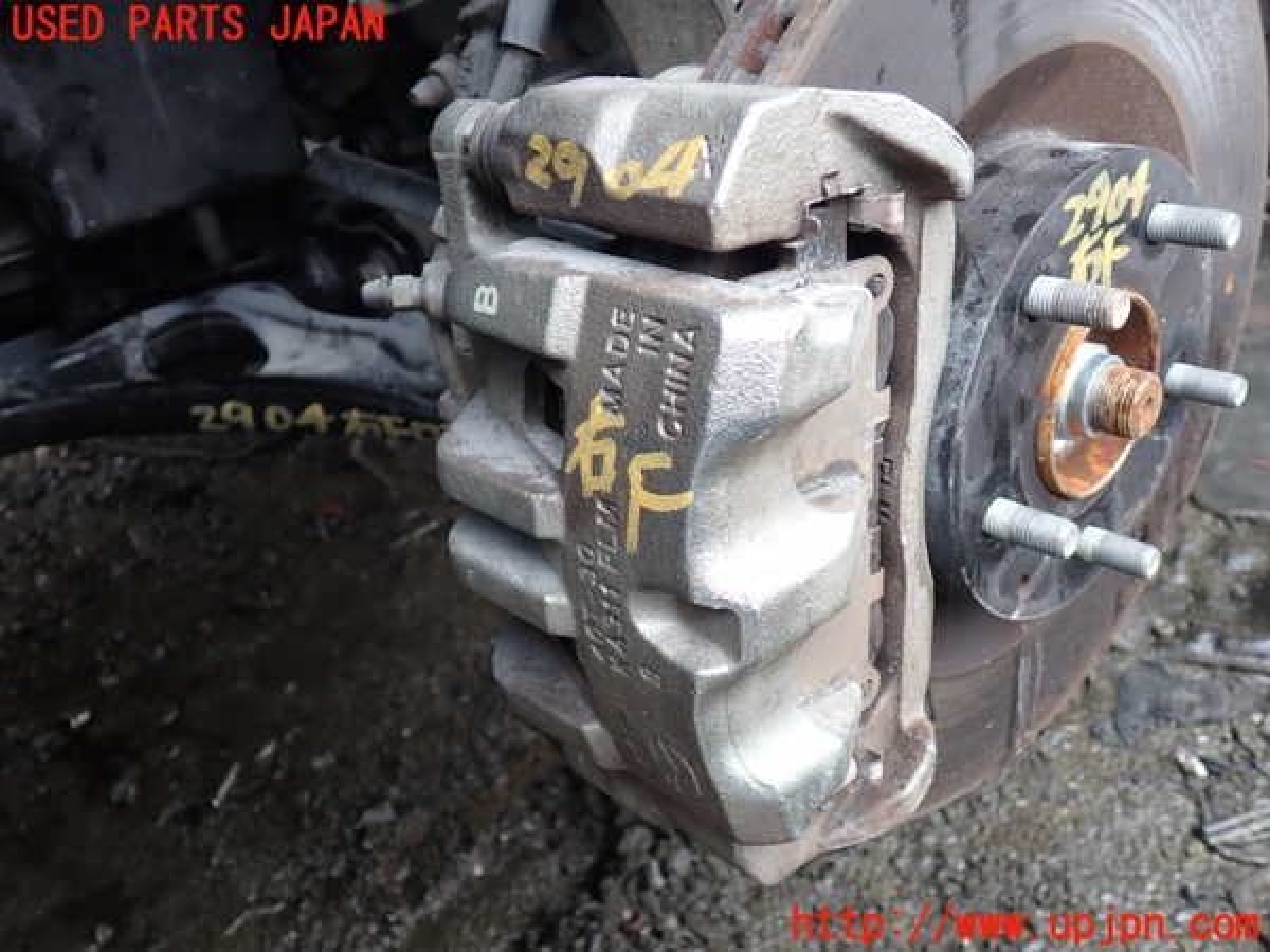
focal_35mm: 30
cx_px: 635
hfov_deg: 60.0
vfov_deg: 46.8
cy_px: 476
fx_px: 1101
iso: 125
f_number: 2.3
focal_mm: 5.4
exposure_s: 1/60
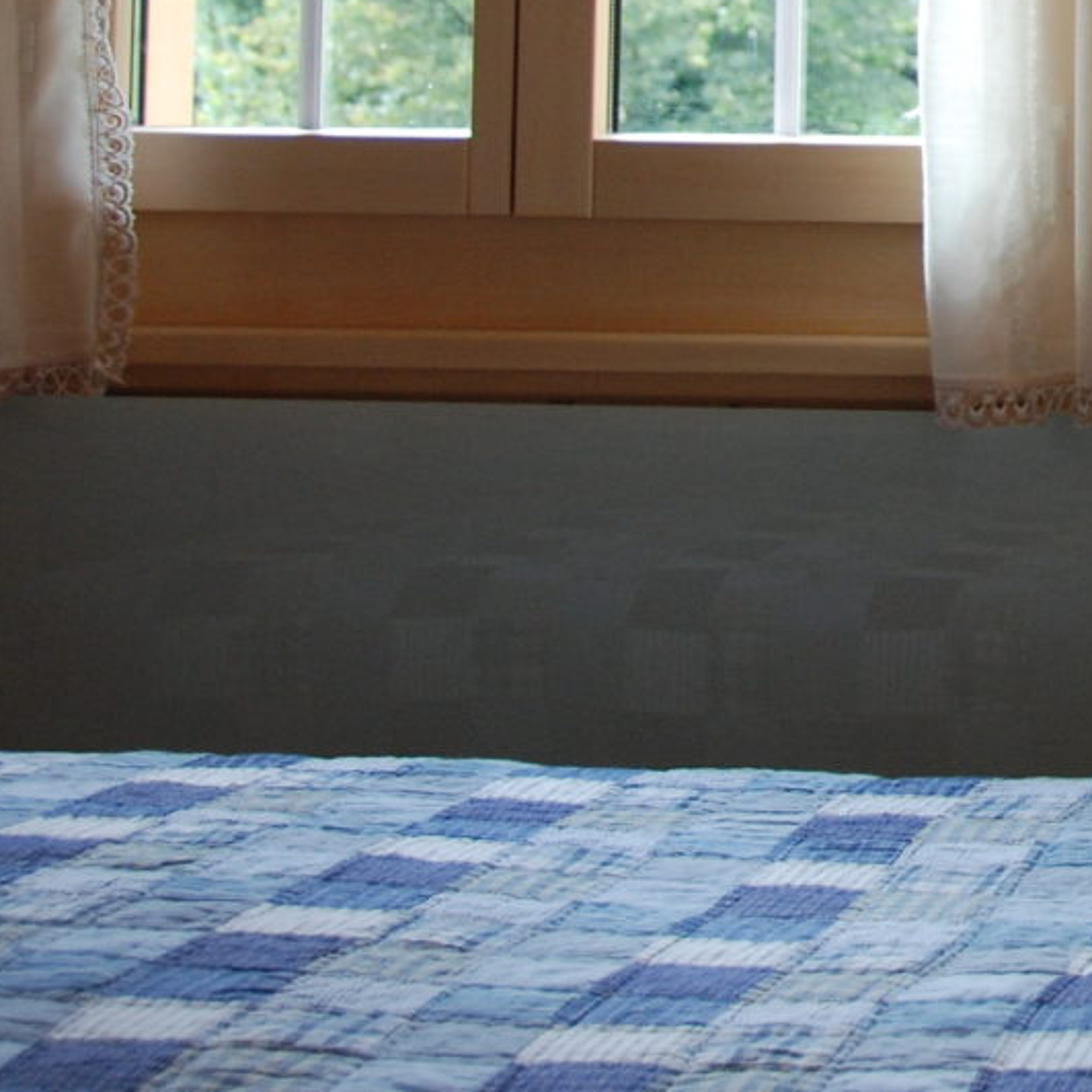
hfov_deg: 13.9
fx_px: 4211
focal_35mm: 118
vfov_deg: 14.4
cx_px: 1628
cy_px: -180
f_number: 3.8
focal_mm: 24
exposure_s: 1/125
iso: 400
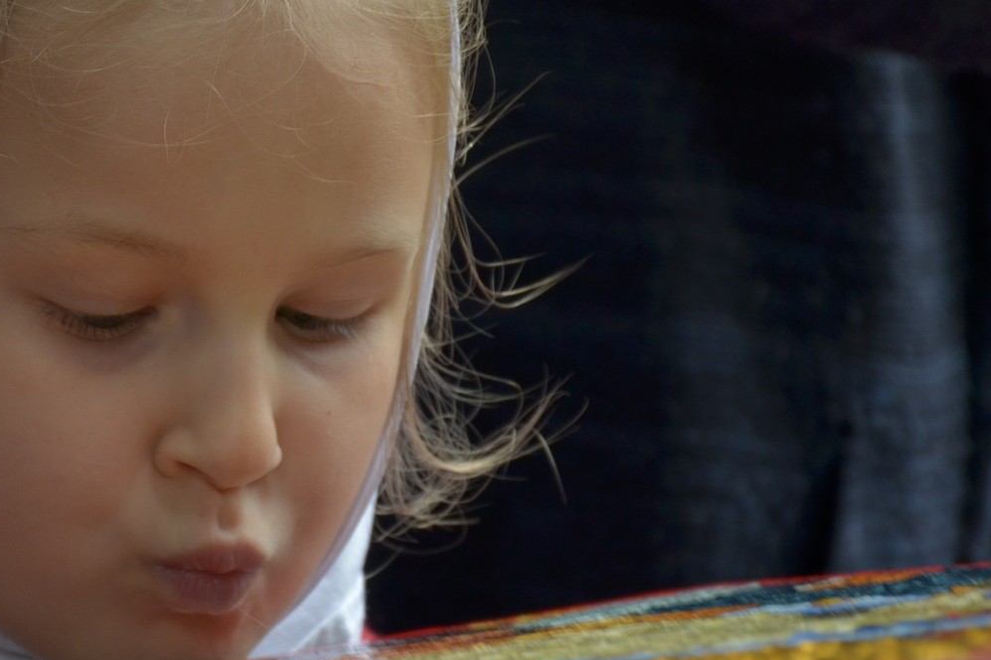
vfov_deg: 3.4
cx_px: 196
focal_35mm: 402
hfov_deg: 5.1
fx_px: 11064
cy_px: 312
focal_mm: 140
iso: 400
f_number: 5.6
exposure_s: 1/100
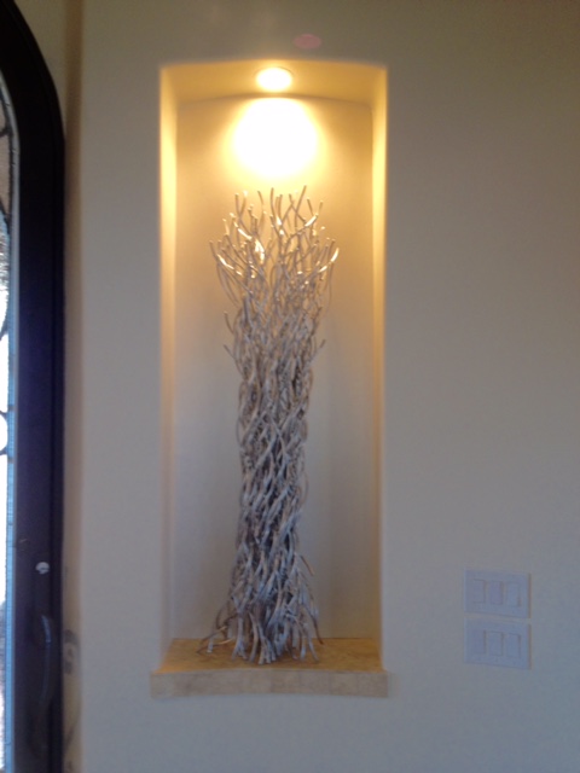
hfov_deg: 40.7
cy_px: 386
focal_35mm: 35
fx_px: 782
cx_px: 290
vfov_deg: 52.6
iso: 64
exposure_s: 1/24
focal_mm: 4.28
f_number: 2.4
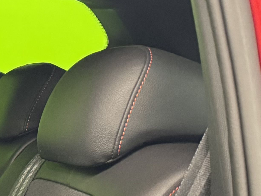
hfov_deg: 13.6
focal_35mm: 112
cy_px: 316
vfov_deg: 12.4
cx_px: -329
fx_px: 844
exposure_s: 1/33
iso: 640
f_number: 1.78
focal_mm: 6.76
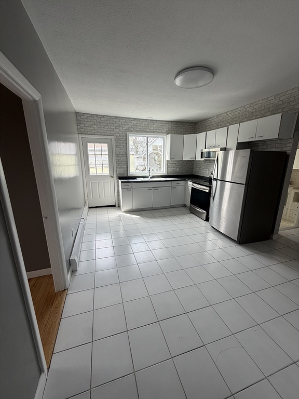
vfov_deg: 102.1
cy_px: 200
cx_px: 150
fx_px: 161
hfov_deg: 85.7
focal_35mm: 14
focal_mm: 2.22
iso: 50
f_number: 2.2
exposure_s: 1/121
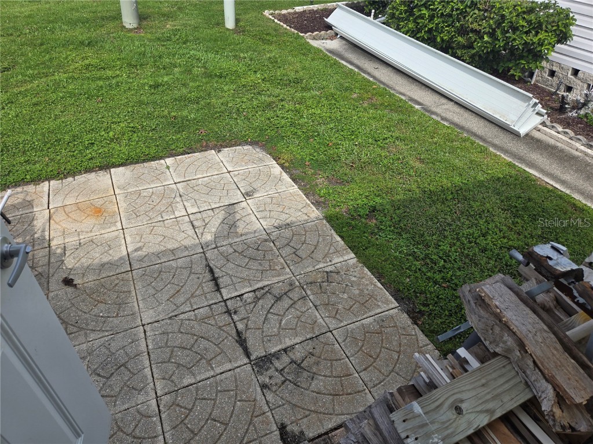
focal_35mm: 23
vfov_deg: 58.9
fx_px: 394
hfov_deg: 73.9
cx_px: 296
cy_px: 222
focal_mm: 5.4
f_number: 1.8
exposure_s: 1/1369
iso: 25
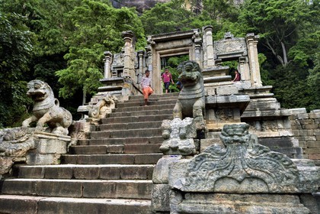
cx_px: 160
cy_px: 107
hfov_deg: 73.7
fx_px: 213
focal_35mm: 24
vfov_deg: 53.1
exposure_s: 1/160
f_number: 11
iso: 800
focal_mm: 24
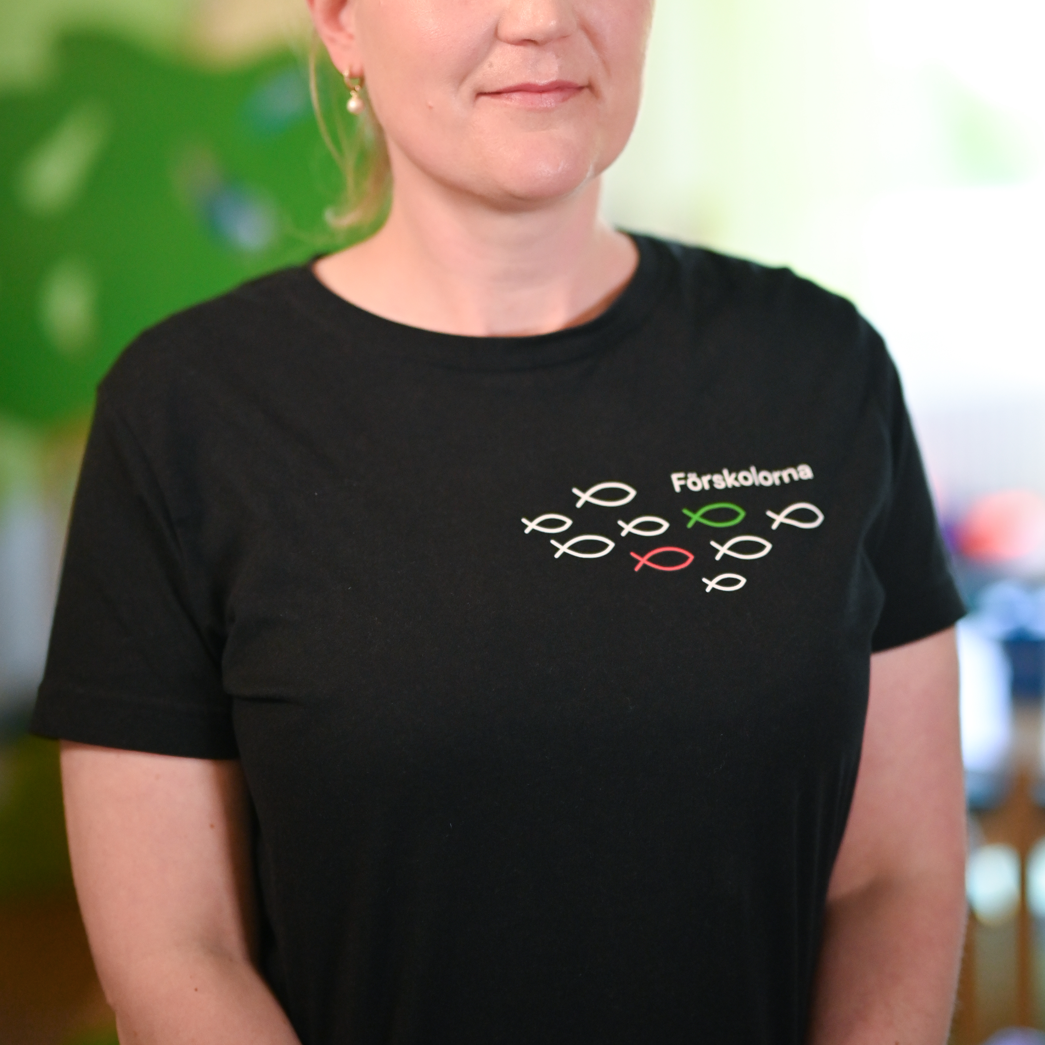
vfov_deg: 23.2
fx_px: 2527
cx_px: 532
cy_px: 281
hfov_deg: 23.4
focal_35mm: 74
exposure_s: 1/4000
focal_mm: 50
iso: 1600
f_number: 1.2
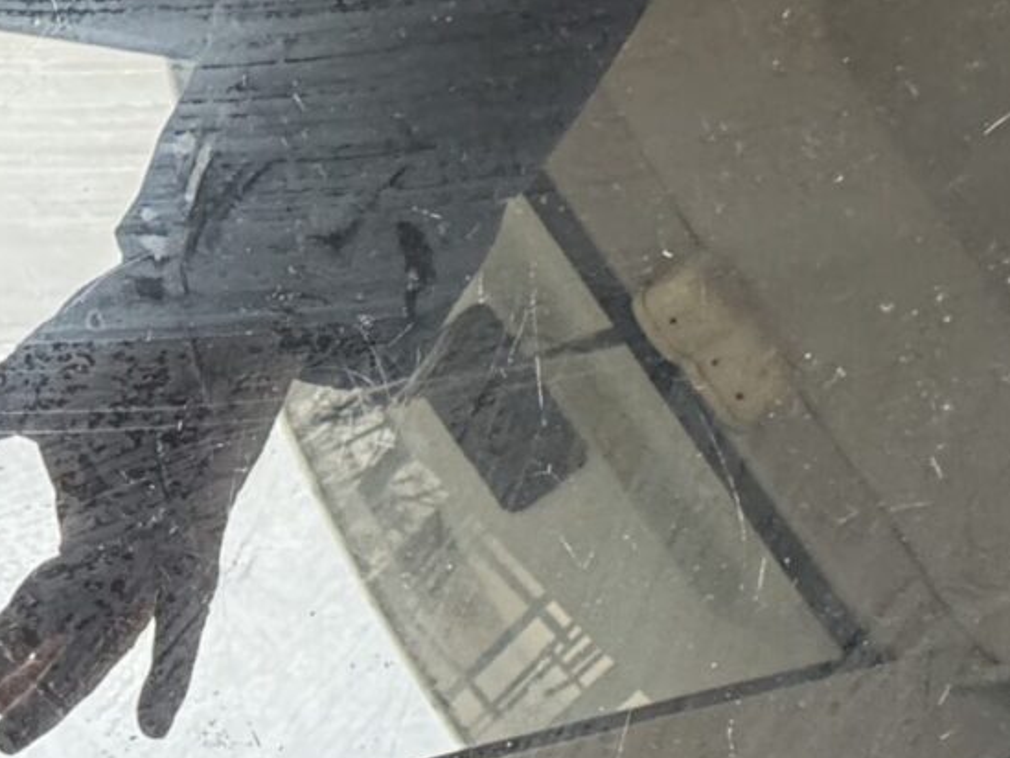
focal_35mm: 51
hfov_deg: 32.1
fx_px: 1488
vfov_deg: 25.8
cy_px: 892
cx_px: -155
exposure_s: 1/99
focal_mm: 2.22
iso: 320
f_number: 2.2
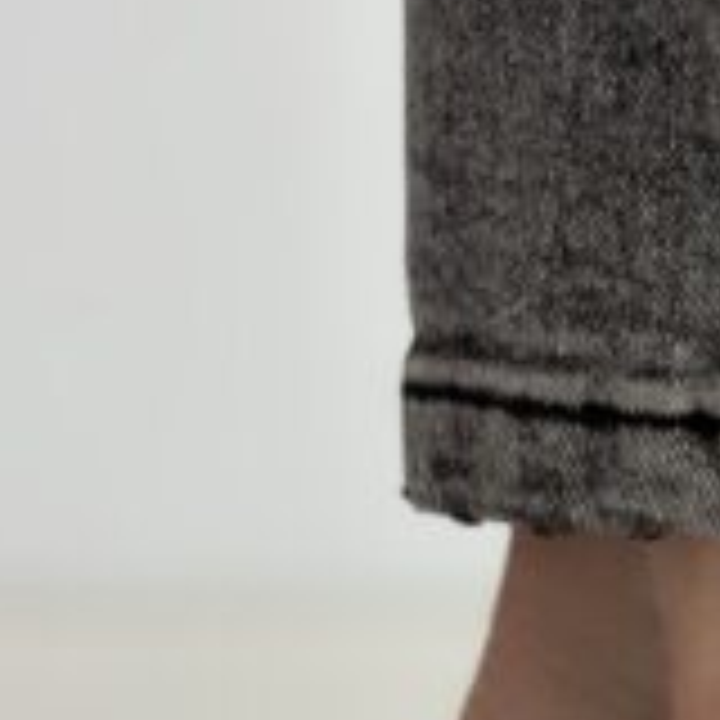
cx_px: 1246
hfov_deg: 8.0
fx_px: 4989
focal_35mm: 212
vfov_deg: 8.2
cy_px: 864
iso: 125
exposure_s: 1/100
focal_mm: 6.86
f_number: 1.78
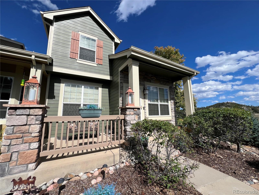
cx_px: 130
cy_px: 98
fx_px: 97
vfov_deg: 89.9
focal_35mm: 13
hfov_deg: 106.2
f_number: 1.8
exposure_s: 1/2660
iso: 32
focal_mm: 1.57
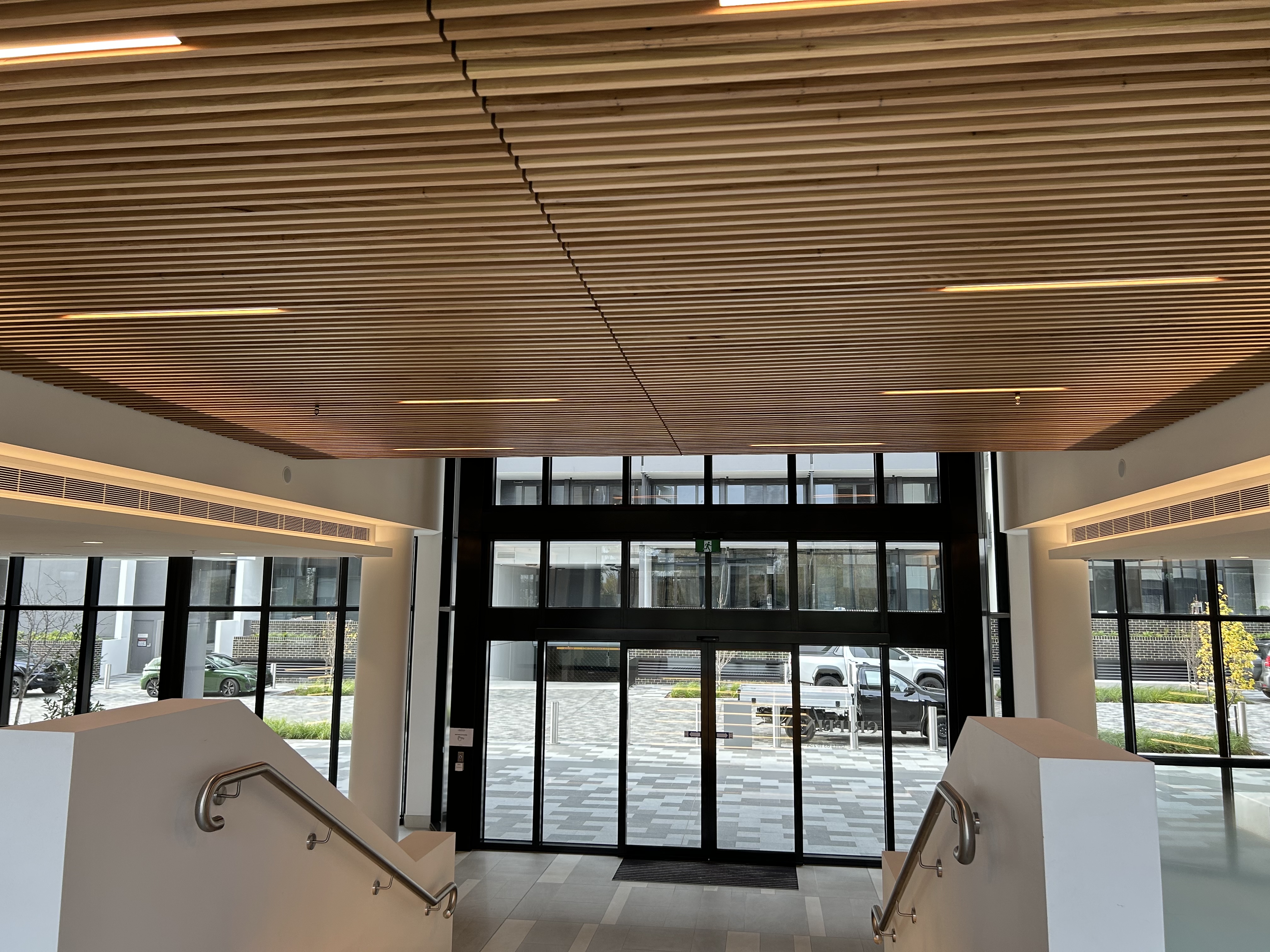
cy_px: 476
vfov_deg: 53.1
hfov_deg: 67.3
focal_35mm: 26
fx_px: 954
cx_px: 635
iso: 64
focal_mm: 5.7
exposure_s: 1/102
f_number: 1.5
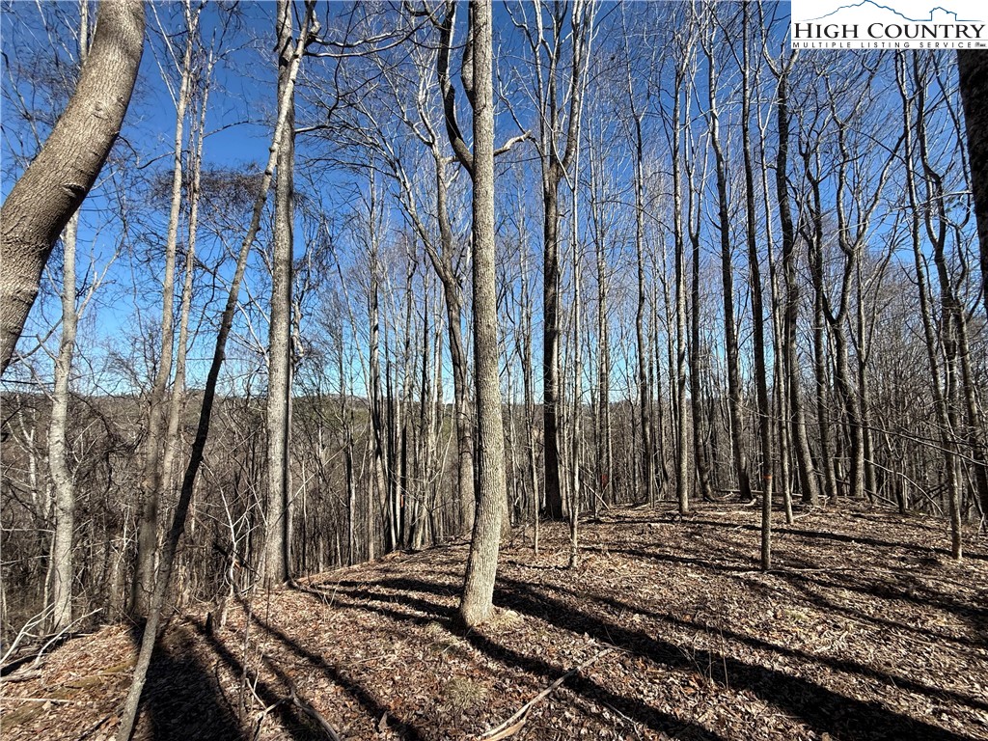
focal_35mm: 14
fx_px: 400
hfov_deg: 102.1
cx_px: 494
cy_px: 370
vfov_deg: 85.7
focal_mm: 2.22
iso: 50
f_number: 2.2
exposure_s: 1/1125
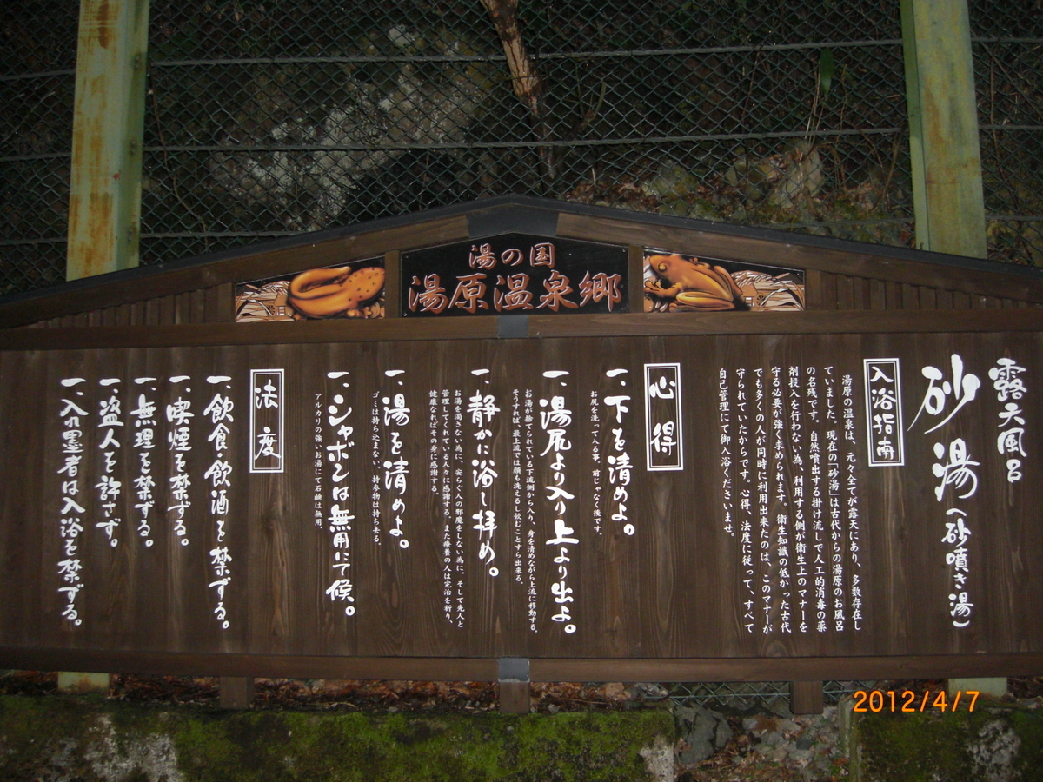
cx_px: 522
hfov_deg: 49.0
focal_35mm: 38
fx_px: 1145
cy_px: 391
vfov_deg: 37.7
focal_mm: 7.9
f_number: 2.8
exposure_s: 1/60
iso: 200
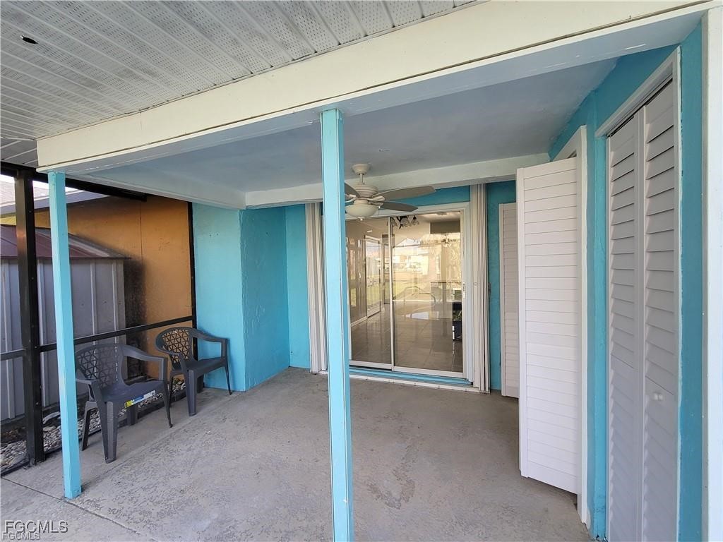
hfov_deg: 106.2
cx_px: 362
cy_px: 271
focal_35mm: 13
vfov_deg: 89.9
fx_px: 272
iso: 80
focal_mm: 2.2
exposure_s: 1/120
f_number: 2.2
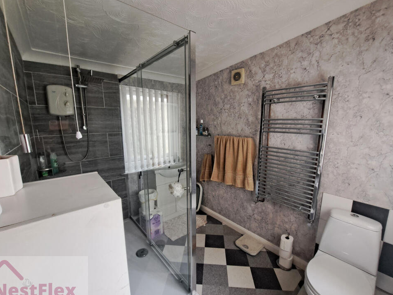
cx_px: 194
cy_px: 150
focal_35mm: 14
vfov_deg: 85.7
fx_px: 159
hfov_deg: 102.1
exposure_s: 1/50
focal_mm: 1.74
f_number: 2.2
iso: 200
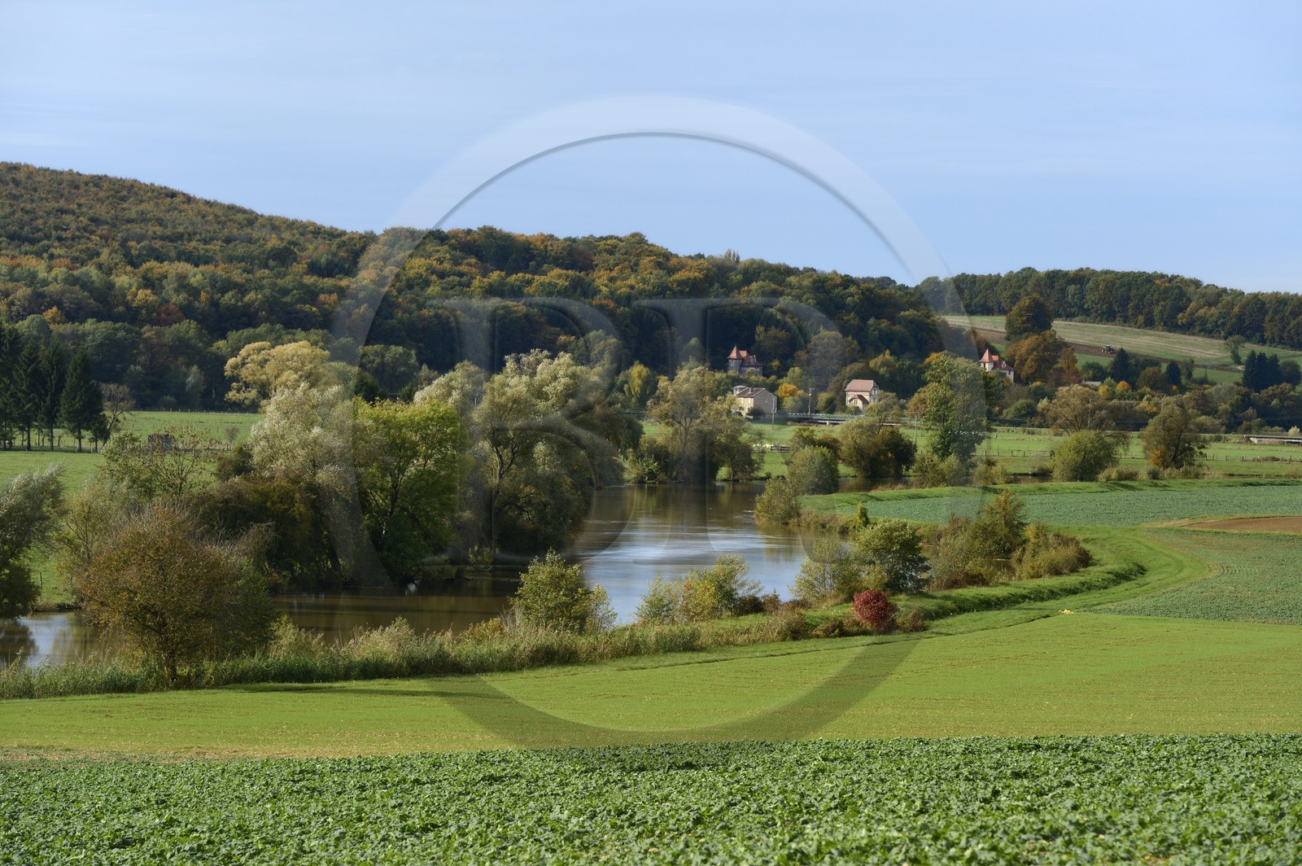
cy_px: 433
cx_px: 651
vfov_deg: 8.6
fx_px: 5782
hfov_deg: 12.8
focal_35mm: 160
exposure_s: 1/250
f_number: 10
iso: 200
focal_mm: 160
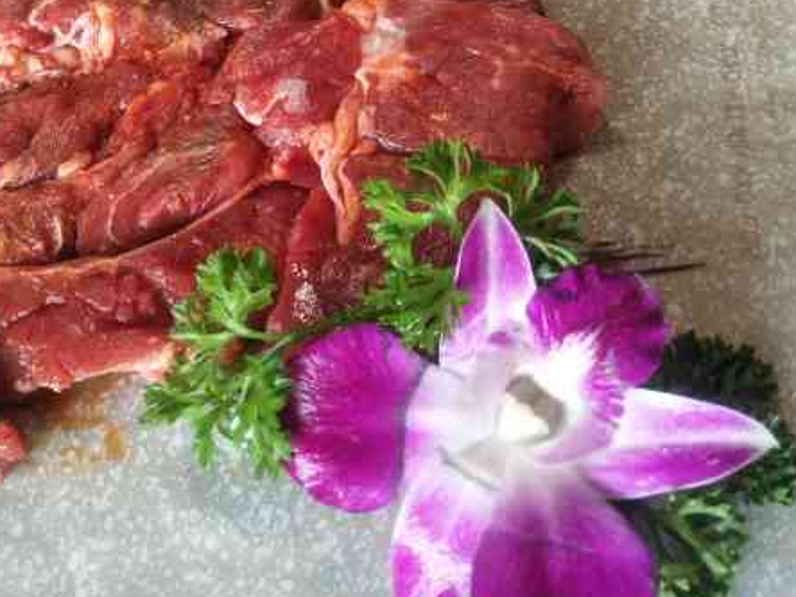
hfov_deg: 45.7
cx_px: 344
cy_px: 173
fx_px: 943
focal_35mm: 41
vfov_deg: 34.6
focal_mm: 3.88
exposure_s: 1/50
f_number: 2
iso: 250
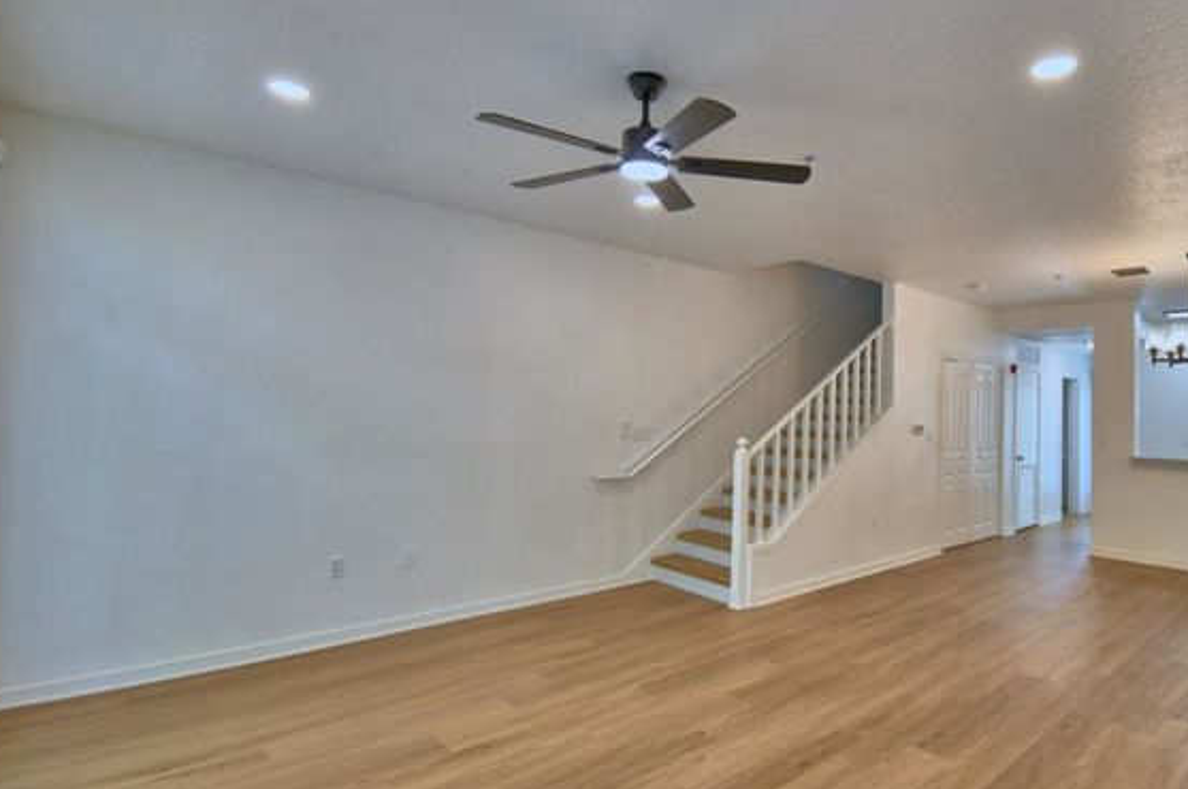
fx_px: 626
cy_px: 379
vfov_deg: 64.4
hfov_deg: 85.8
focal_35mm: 19
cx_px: 720
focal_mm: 10
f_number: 4.5
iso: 360
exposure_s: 1/125
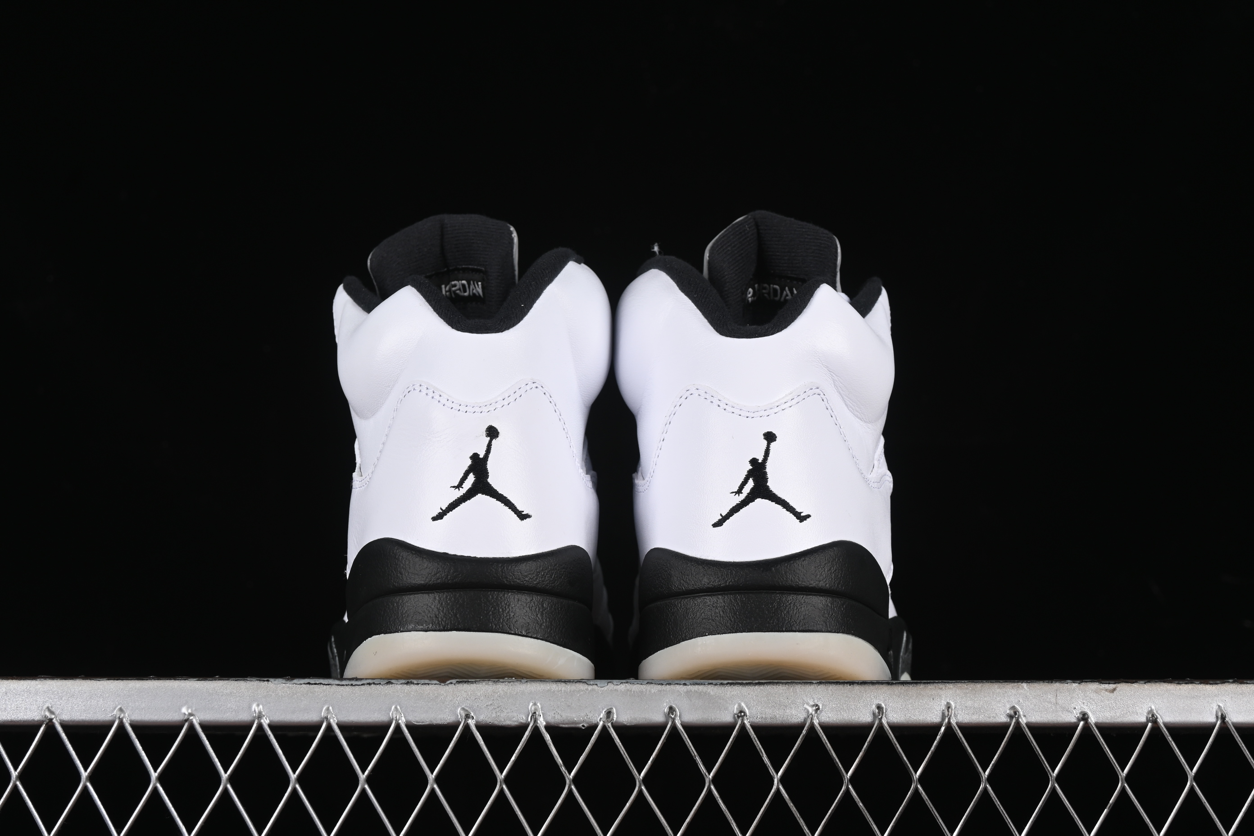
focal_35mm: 75
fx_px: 2612
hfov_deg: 27.0
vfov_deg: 18.2
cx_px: 627
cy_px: 418
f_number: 8
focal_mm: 50
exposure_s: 1/100
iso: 160
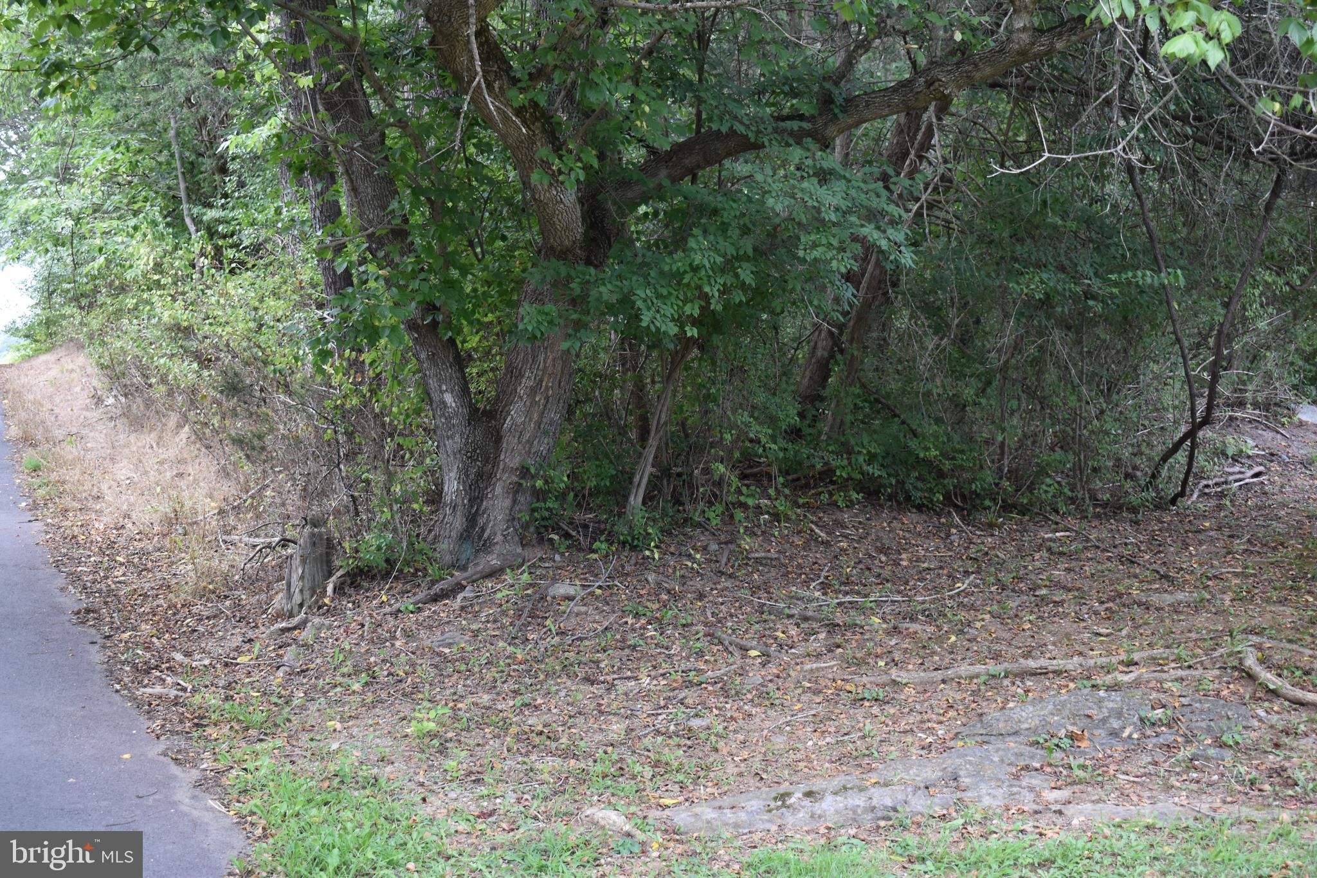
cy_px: 439
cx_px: 658
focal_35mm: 51
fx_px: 1865
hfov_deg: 38.9
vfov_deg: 26.5
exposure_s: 1/100
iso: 400
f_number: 5
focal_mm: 34
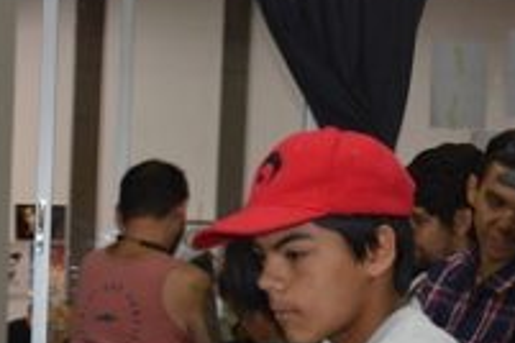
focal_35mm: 126
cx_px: 105
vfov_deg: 10.3
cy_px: 614
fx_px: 1802
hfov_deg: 16.1
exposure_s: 1/60
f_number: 4
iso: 640
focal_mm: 22
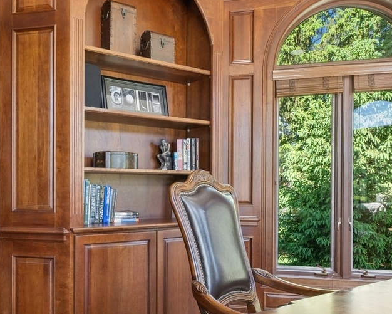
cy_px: 194
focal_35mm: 34
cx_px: 100
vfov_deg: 43.1
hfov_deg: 50.7
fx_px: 395
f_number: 9.5
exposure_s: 1/15
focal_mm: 14
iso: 200
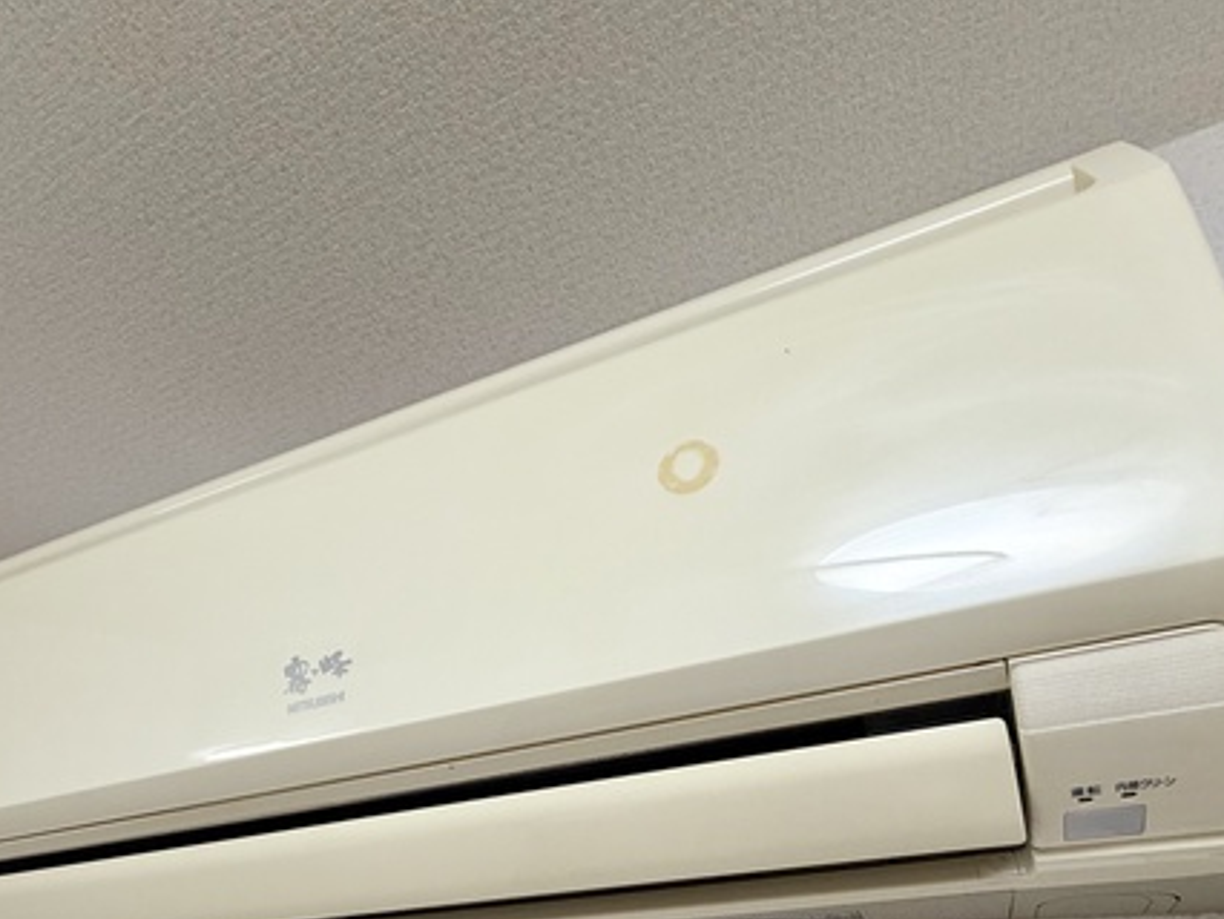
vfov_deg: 56.4
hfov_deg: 73.8
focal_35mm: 23
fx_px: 814
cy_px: 676
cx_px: 560
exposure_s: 1/120
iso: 250
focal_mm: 2.22
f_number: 2.2
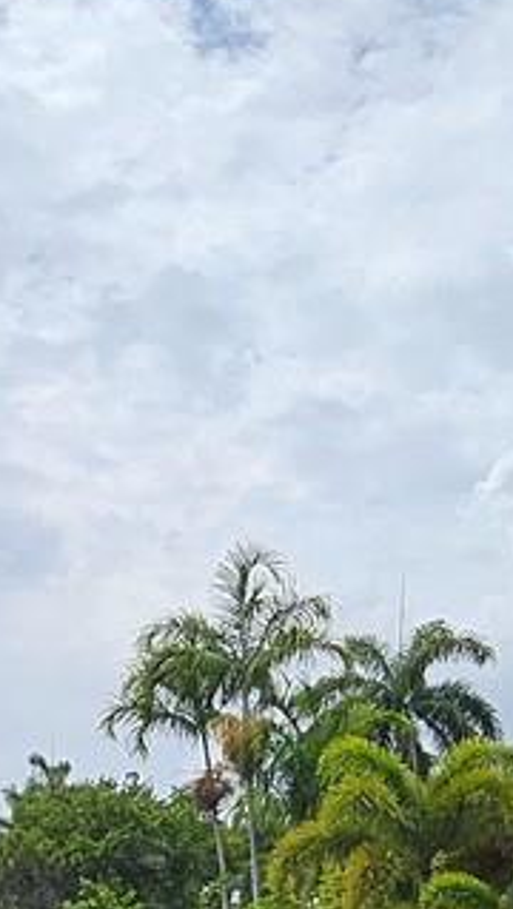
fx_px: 1713
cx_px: -114
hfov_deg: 16.3
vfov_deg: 27.7
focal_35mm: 71
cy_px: 937
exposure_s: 1/2131
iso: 32
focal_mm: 1.74
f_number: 2.2
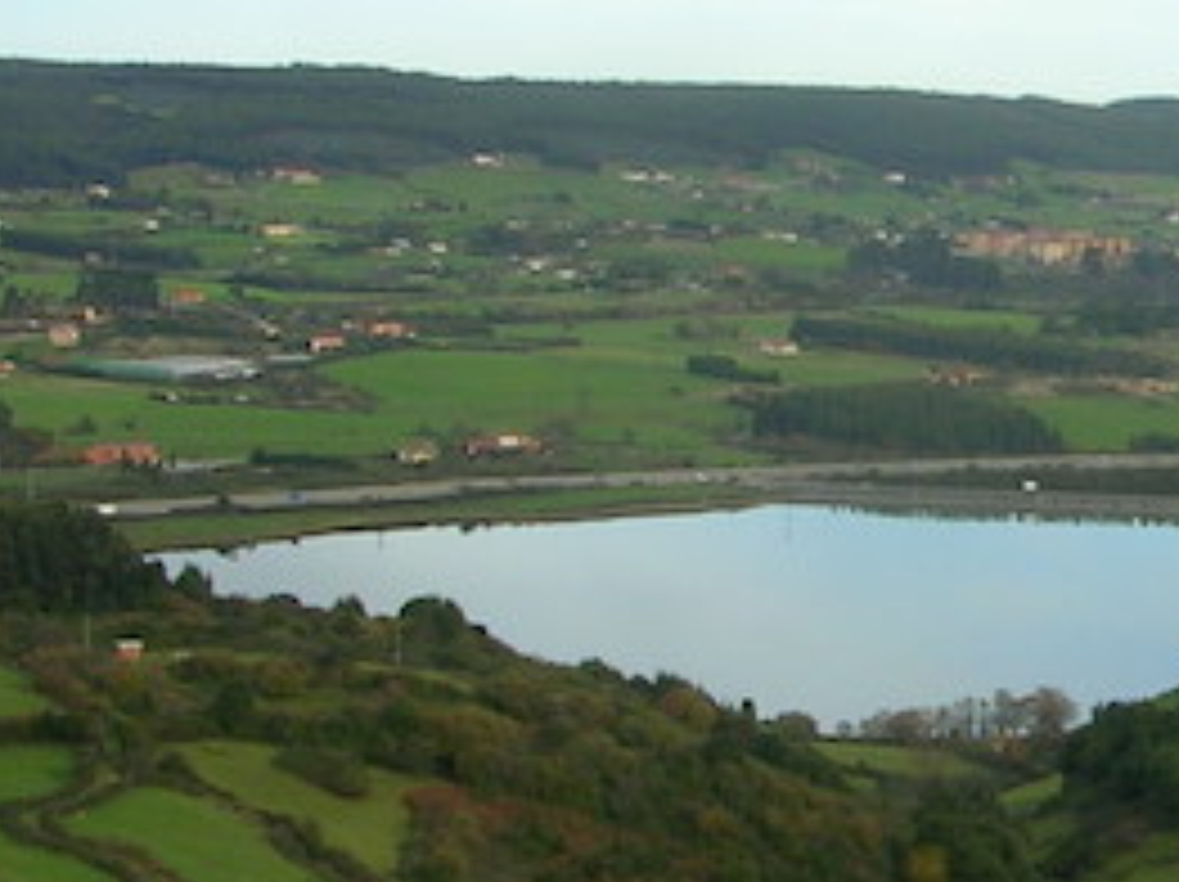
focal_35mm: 106
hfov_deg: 17.3
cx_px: 1588
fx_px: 3607
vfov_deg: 13.9
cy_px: 436
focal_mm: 5.8
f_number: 5.6
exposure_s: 1/152
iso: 50
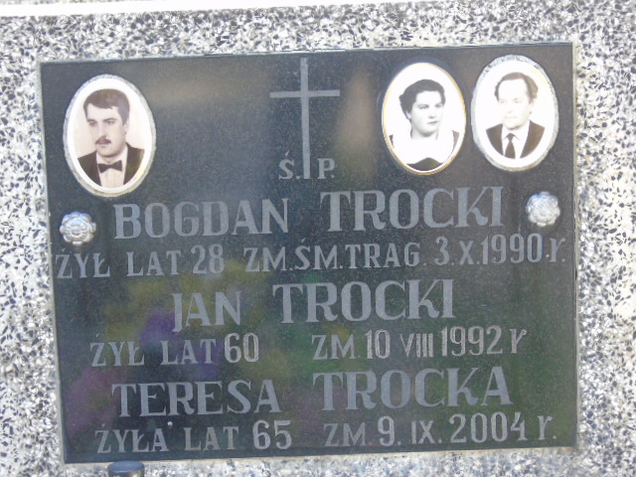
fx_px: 2609
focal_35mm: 142
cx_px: 318
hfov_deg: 13.9
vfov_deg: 10.4
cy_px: 238
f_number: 4.7
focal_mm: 25
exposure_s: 1/100
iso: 400
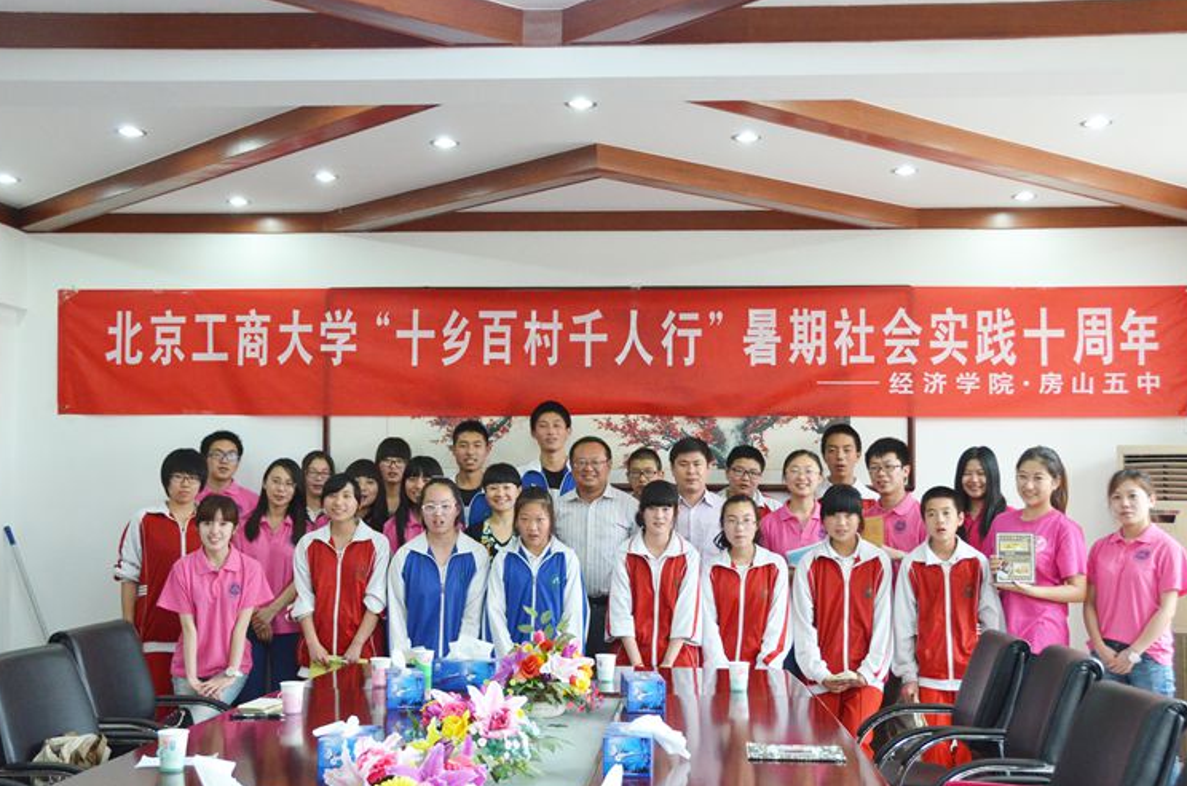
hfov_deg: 45.0
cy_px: 408
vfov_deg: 30.7
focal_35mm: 44
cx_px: 614
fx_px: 1433
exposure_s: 1/100
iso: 2000
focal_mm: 27
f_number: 5
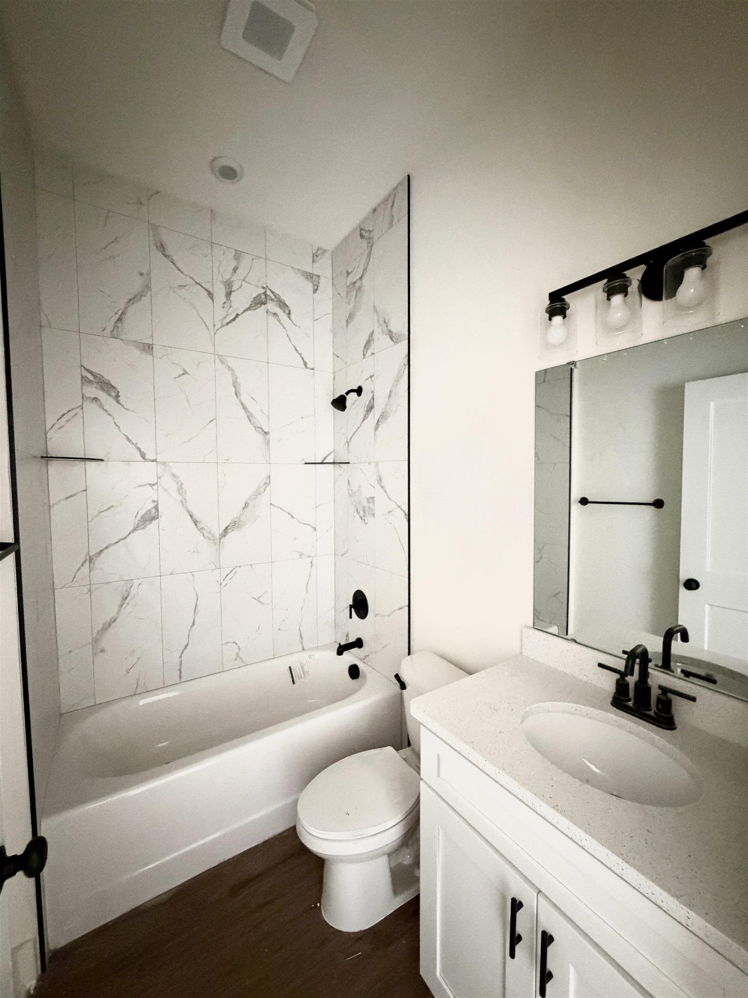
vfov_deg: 102.1
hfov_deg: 85.7
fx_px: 403
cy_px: 499
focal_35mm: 14
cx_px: 374
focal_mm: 2.22
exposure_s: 1/52
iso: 1250
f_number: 2.2
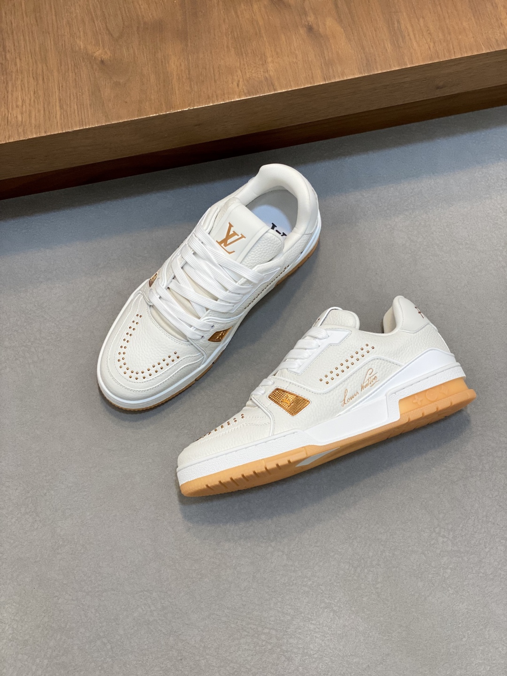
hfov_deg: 28.0
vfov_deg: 36.8
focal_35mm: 52
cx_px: 254
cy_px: 338
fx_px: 1015
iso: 80
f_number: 2
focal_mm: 6
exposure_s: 1/100
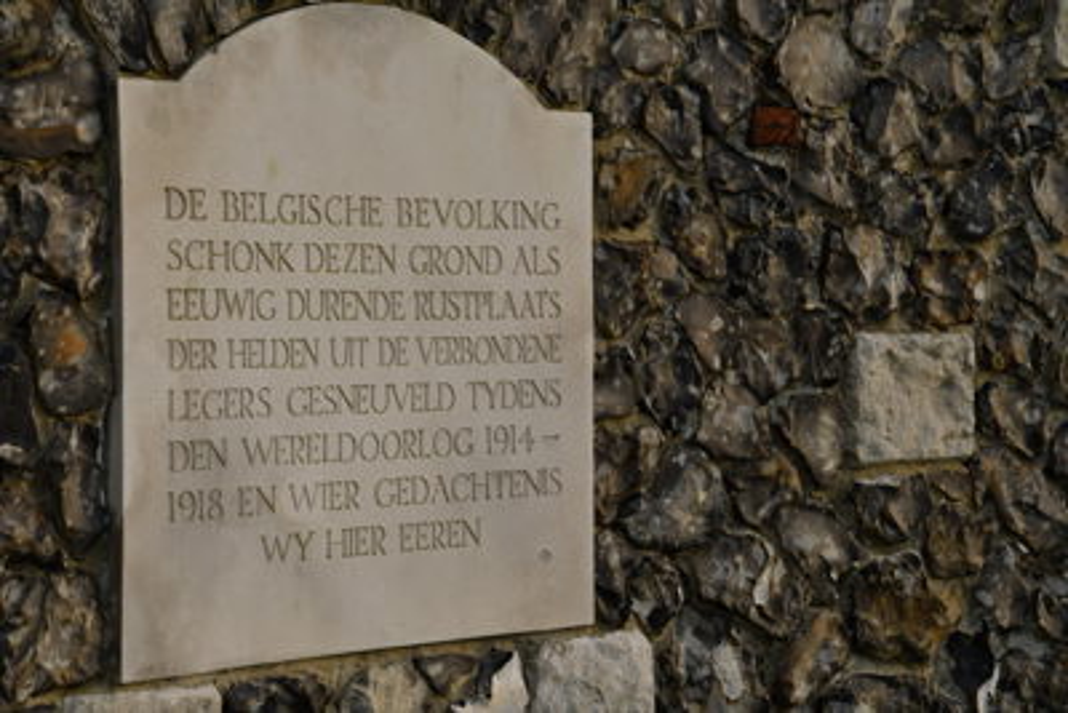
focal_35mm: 93
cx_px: 534
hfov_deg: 21.9
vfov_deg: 14.7
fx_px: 2760
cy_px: 356
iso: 100
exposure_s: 1/320
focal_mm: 62
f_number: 5
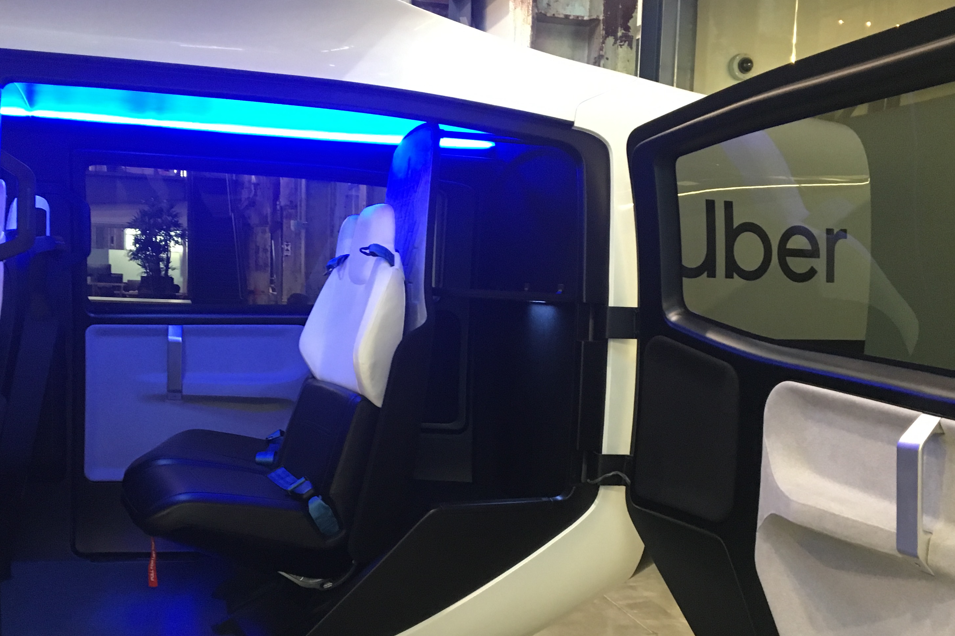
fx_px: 1114
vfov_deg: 31.7
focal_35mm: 42
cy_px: 404
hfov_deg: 46.4
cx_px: 474
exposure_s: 1/20
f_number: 2.2
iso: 200
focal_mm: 4.15
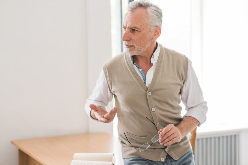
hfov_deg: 23.9
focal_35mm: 85
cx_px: 124
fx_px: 586
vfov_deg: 16.1
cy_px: 82
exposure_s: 1/160
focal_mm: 85
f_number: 3.2
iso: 320
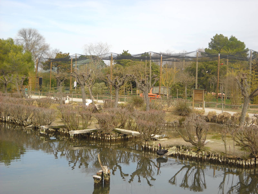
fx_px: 417
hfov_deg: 34.3
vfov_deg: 26.1
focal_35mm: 56
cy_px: 97
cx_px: 129
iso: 64
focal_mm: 9.24
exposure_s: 1/384
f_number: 3.6
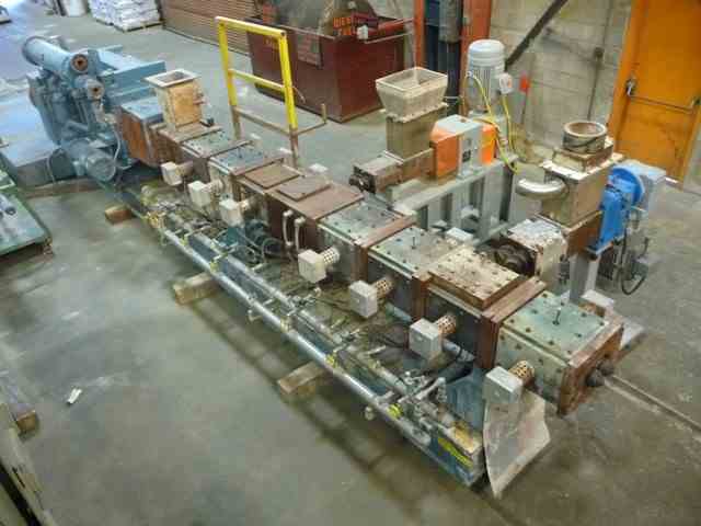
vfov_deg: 49.7
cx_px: 350
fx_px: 567
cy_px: 263
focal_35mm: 28
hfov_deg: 63.4
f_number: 3.3
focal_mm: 4.7
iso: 400
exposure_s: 1/10
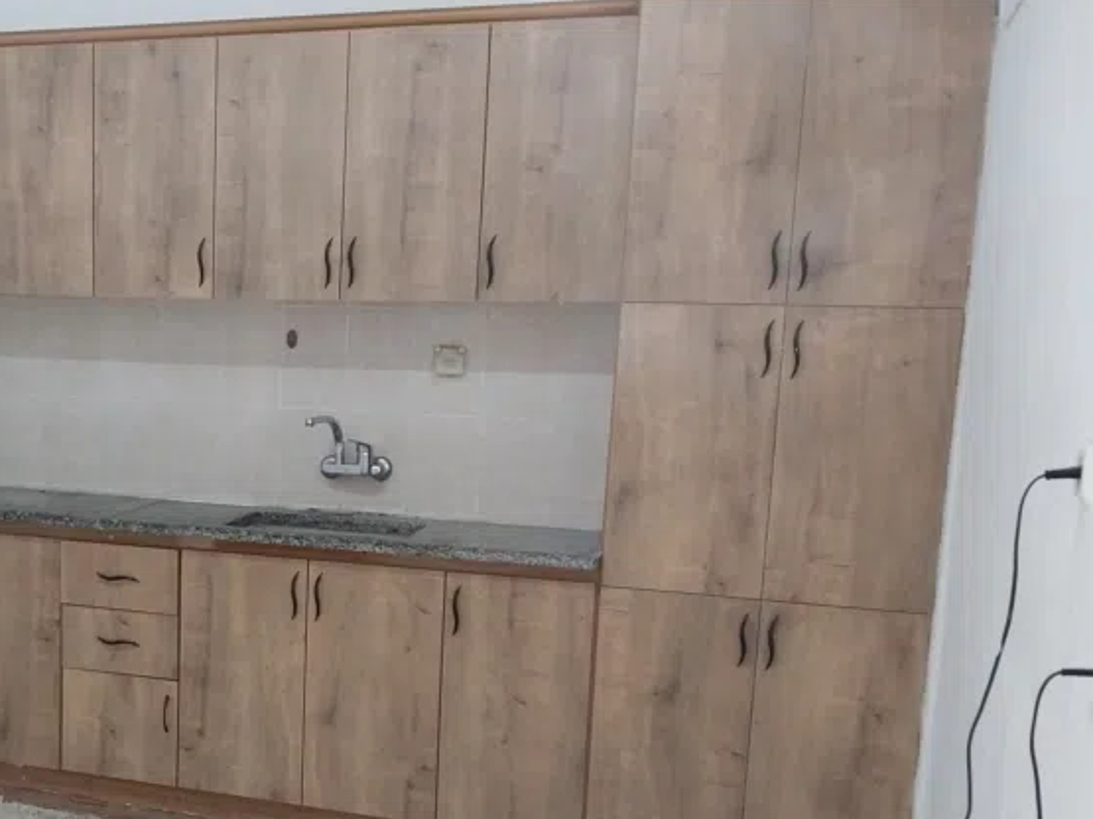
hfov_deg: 39.9
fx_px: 1421
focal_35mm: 45
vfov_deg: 32.0
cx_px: 179
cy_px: 528
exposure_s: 1/50
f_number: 1.8
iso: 320
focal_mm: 4
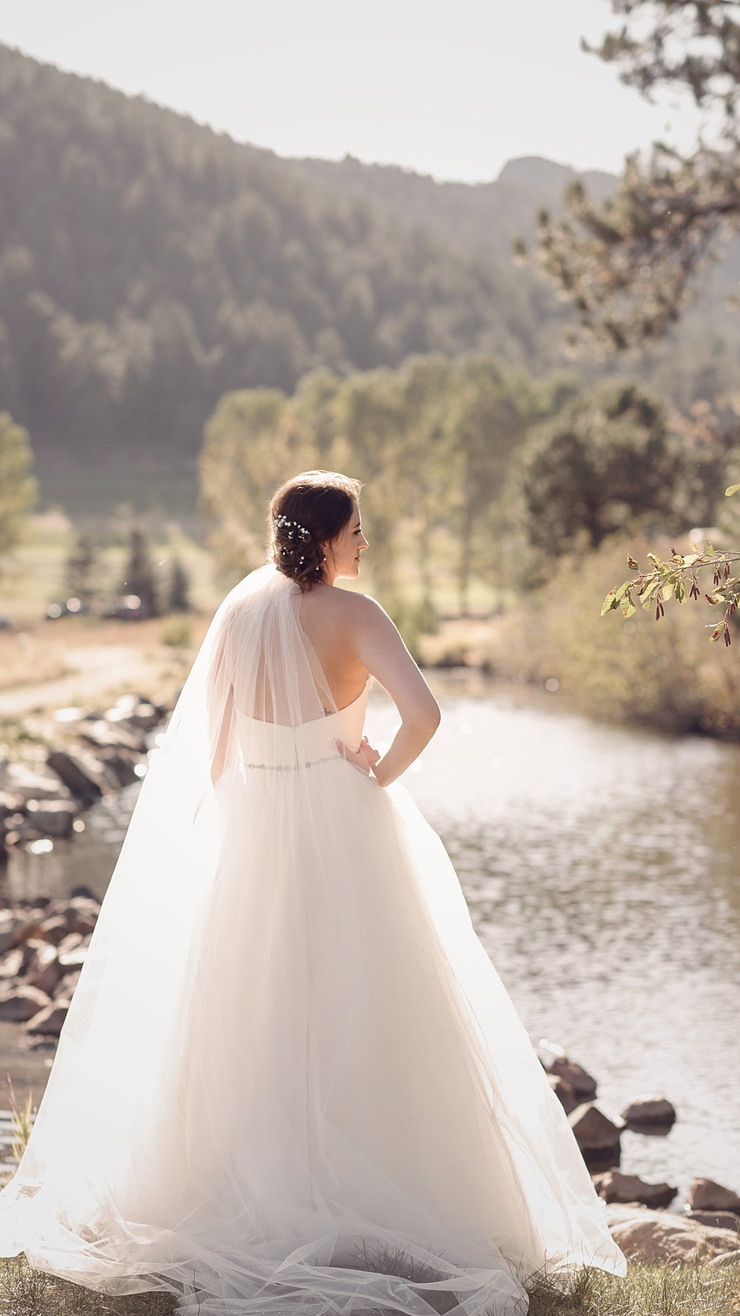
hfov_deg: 13.4
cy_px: 656
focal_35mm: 90
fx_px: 3140
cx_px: 367
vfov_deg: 23.7
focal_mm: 85
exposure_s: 1/800
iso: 200
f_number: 2.8
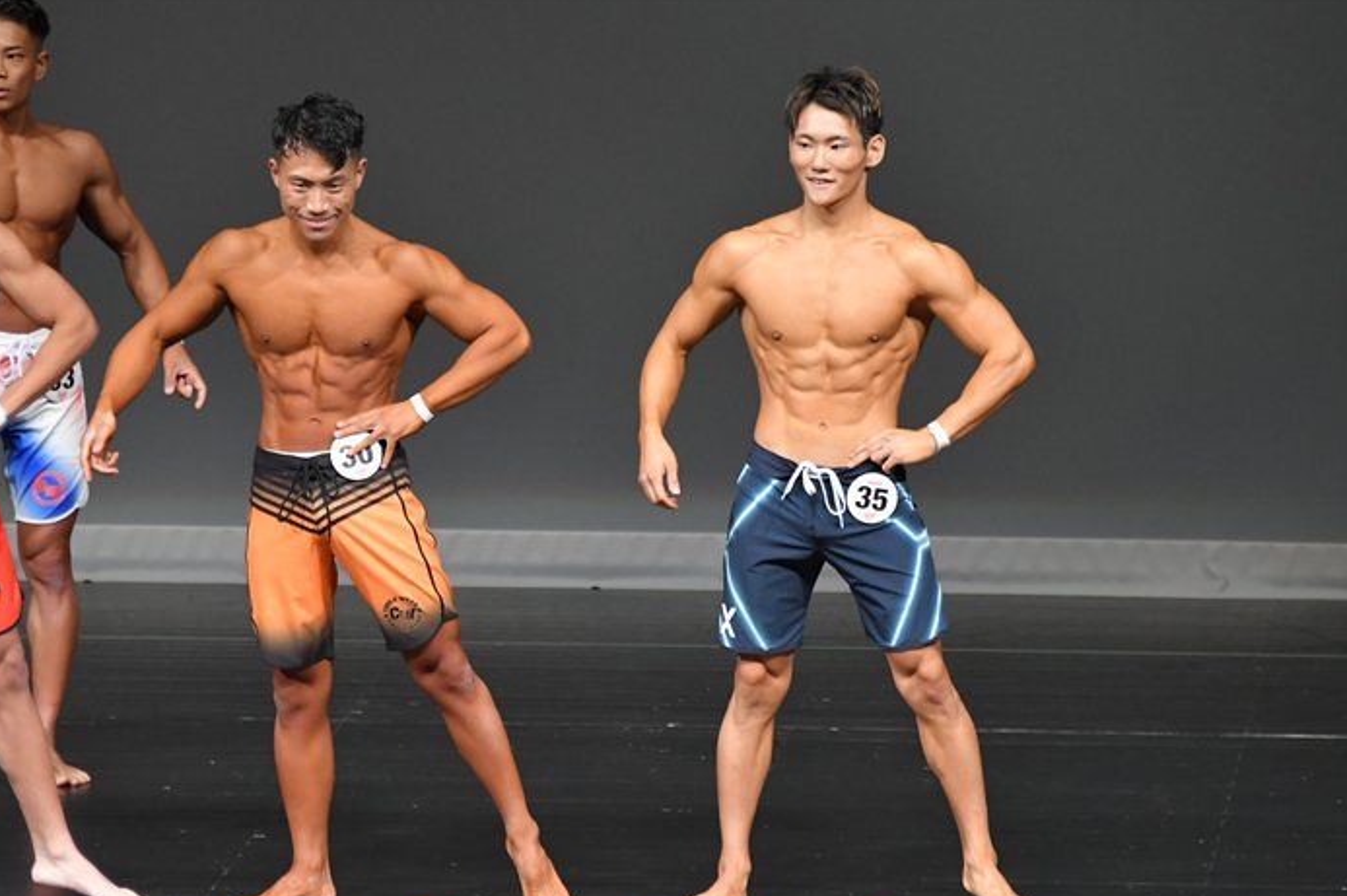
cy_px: 490
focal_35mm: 386
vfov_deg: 3.6
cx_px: 623
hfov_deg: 5.3
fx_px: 14432
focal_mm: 230
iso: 4000
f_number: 5.6
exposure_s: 1/400
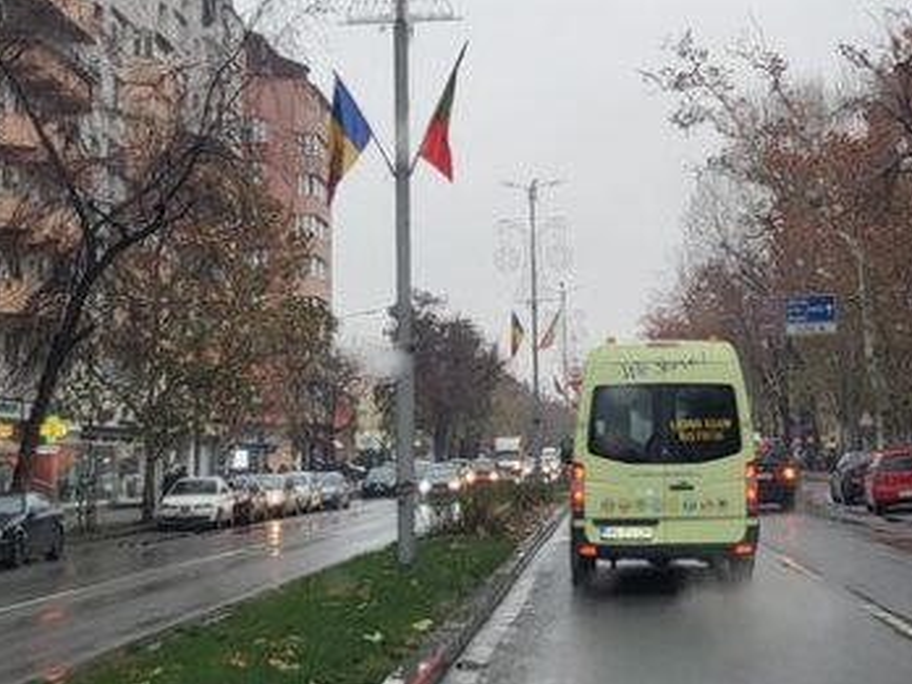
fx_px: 1950
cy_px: 109
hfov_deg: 26.2
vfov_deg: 19.6
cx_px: 616
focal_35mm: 74
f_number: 1.8
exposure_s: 1/141
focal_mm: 5.4
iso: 40
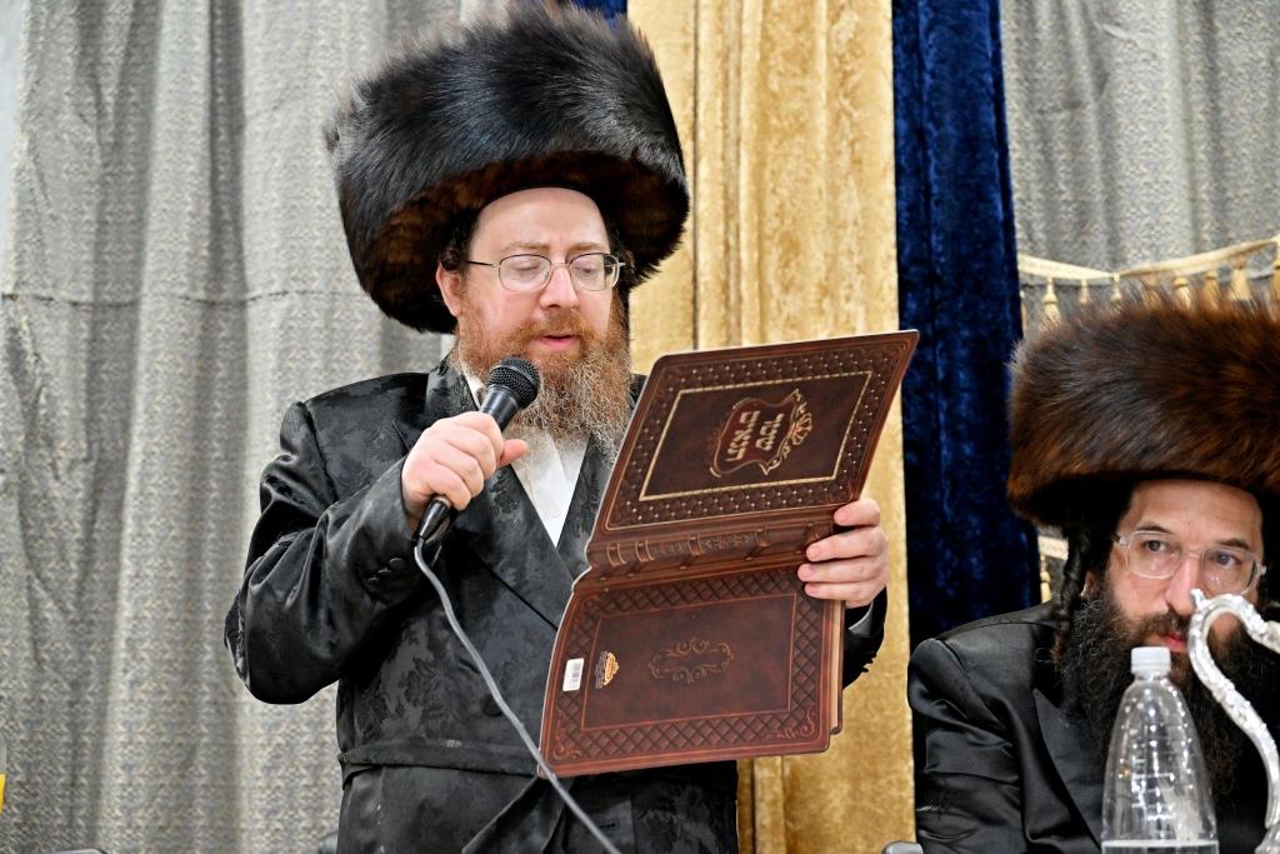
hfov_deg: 31.9
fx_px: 2240
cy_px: 427
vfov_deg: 21.6
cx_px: 640
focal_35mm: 63
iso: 1600
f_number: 4
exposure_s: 1/160
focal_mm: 63
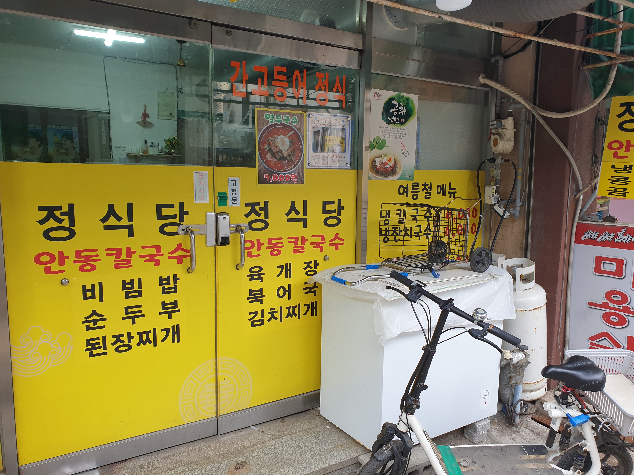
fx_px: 494
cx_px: 314
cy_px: 239
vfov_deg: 51.4
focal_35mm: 27
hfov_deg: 65.3
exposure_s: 1/120
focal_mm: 4.3
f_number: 2.4
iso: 50
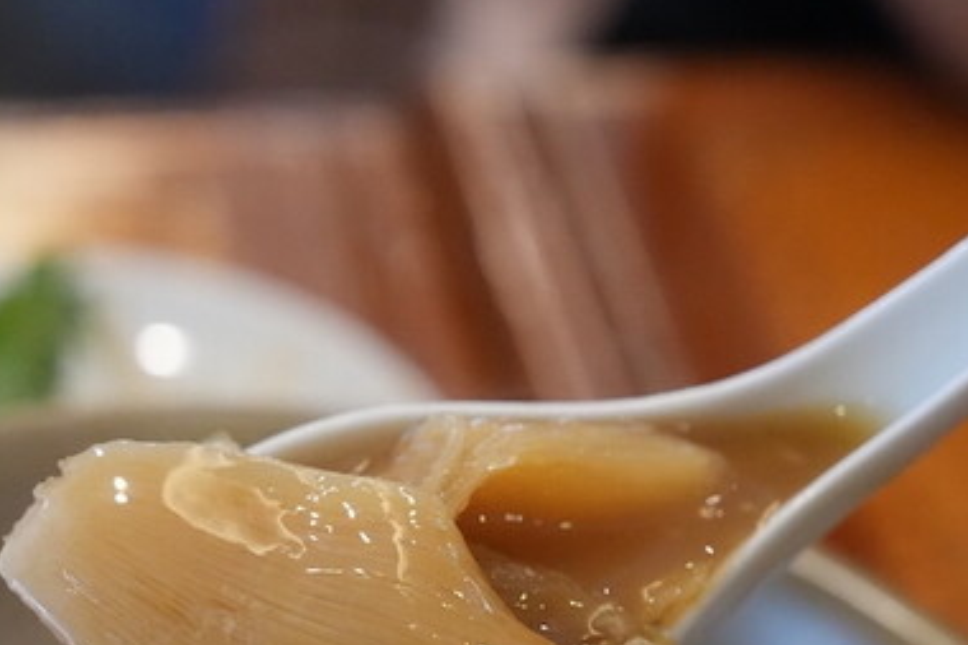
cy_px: 648
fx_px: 3306
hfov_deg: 16.6
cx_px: 382
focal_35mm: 123
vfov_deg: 11.0
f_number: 5
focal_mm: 55
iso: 5000
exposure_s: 1/60
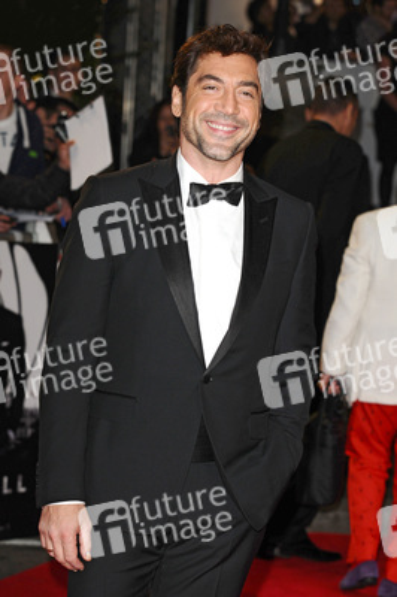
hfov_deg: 11.4
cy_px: 298
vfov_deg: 17.1
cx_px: 198
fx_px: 1988
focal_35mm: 120
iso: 320
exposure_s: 1/200
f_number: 4.5
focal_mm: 80
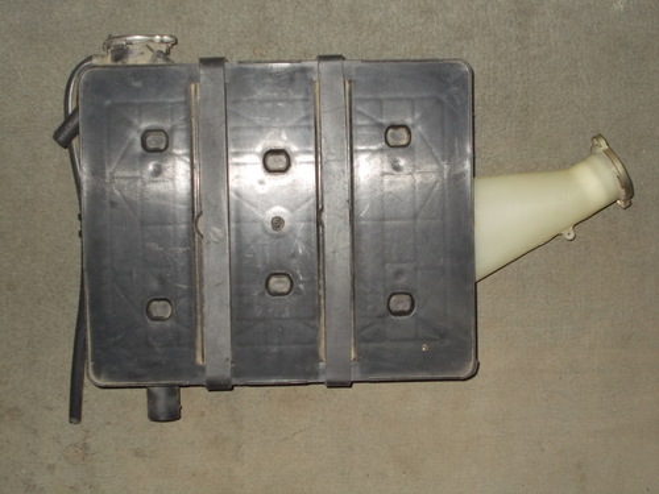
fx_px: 952
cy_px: 247
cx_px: 330
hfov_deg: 38.2
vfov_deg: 29.1
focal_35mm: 50
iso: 200
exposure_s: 1/30
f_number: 4.5
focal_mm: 9
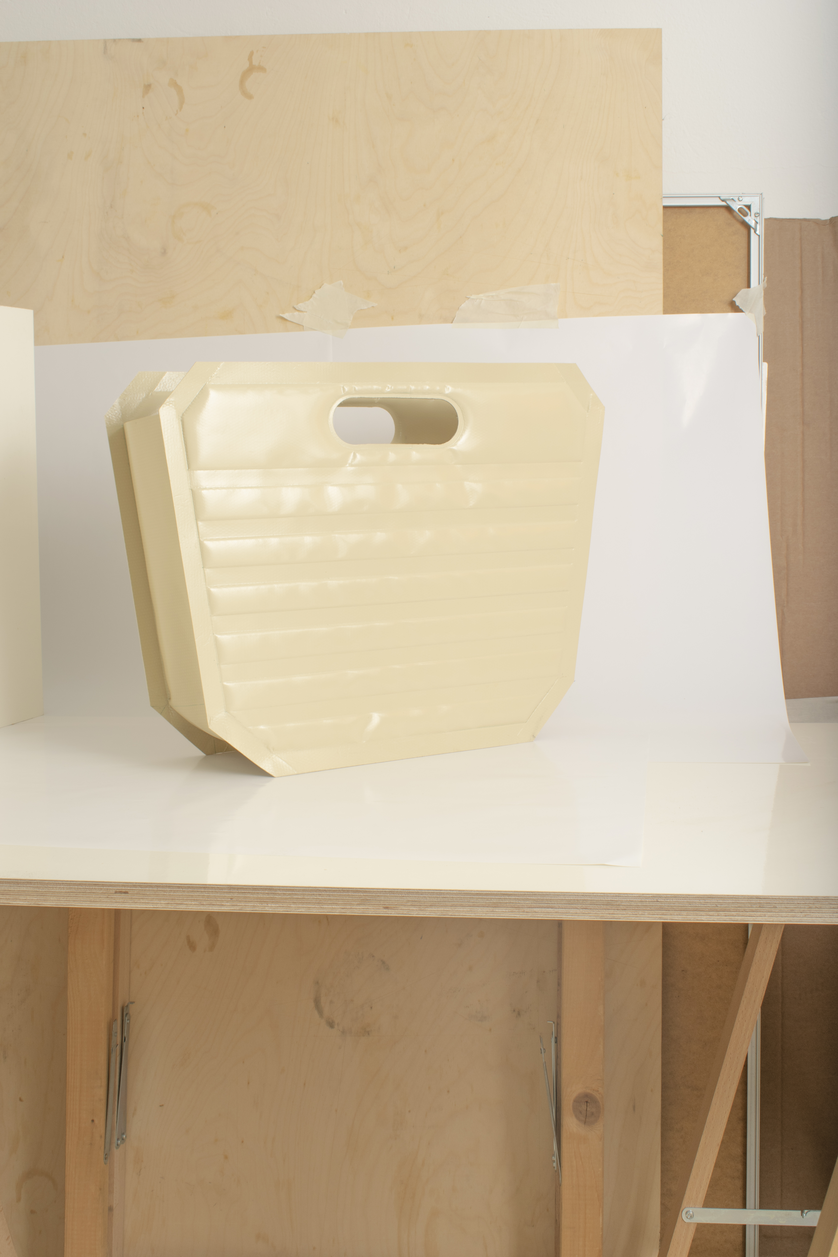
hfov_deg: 30.8
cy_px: 628
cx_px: 419
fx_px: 1519
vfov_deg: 45.0
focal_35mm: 44
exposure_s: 1/250
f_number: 16
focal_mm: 29
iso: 100
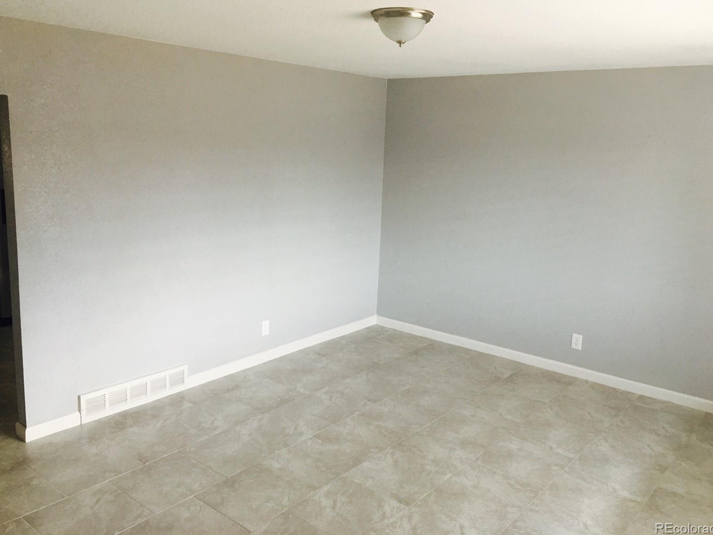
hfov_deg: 60.0
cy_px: 261
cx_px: 361
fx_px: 618
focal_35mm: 30
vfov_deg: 46.8
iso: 40
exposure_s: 1/30
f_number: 2.2
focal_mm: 4.15
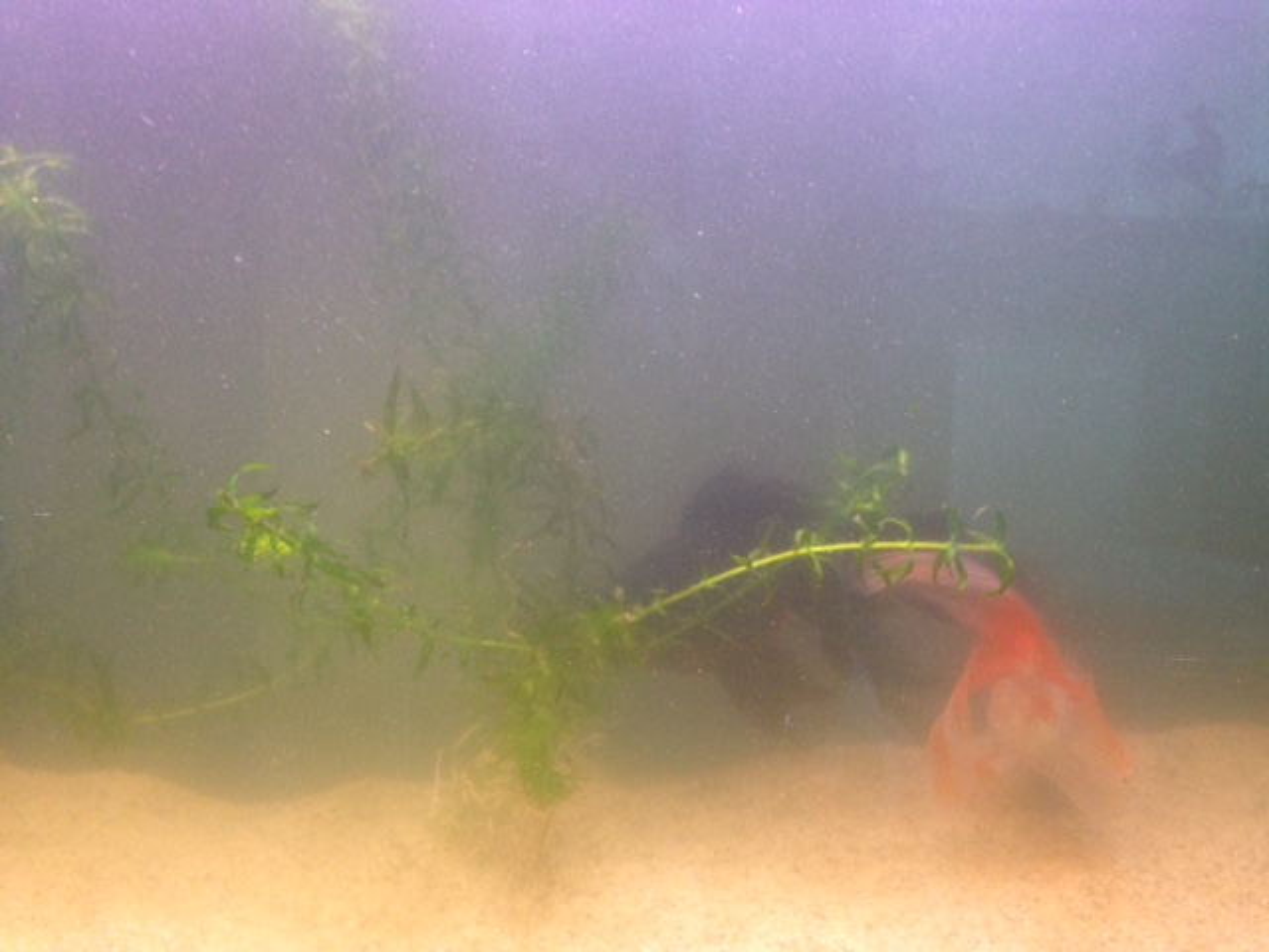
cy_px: 476
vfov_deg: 42.9
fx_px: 1210
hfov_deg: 55.4
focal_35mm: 33
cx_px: 634
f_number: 2.4
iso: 200
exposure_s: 1/20
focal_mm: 4.12
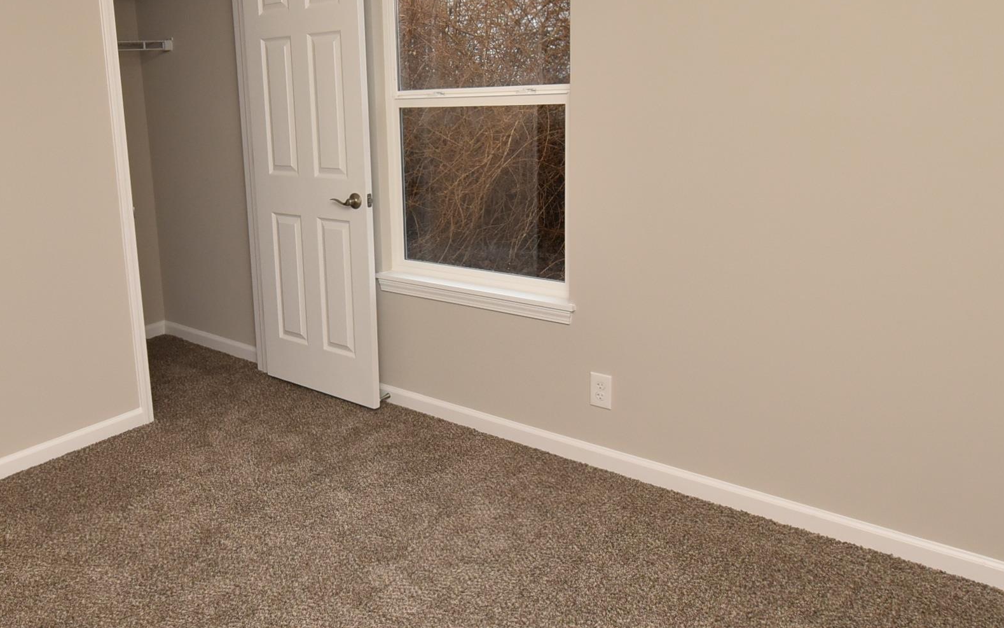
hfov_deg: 62.2
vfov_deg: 42.9
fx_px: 794
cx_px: 296
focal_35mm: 29
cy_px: 244
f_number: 13
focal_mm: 10
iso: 400
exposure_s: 1/50
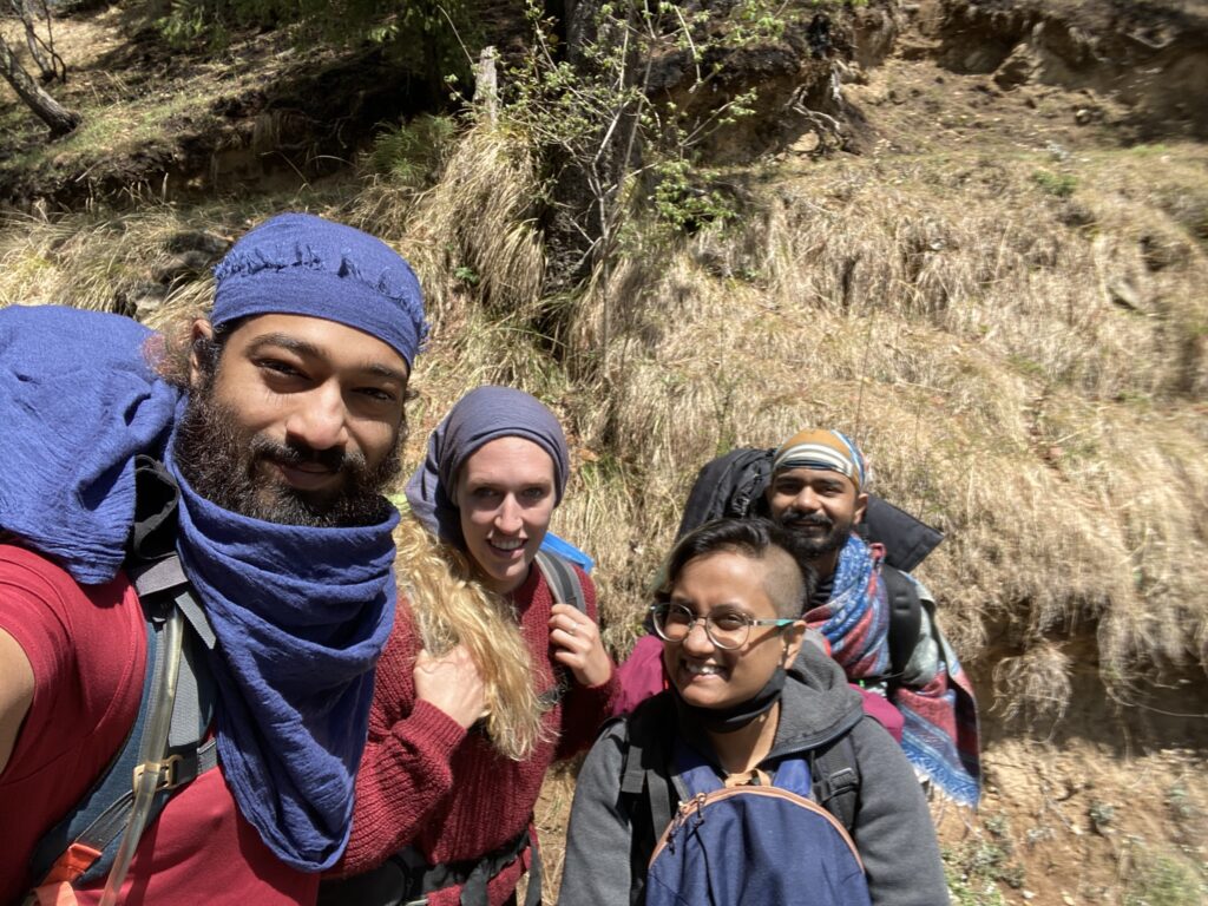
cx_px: 604
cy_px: 453
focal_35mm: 23
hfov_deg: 73.9
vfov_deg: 58.9
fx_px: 803
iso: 25
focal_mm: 2.71
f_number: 2.2
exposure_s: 1/458
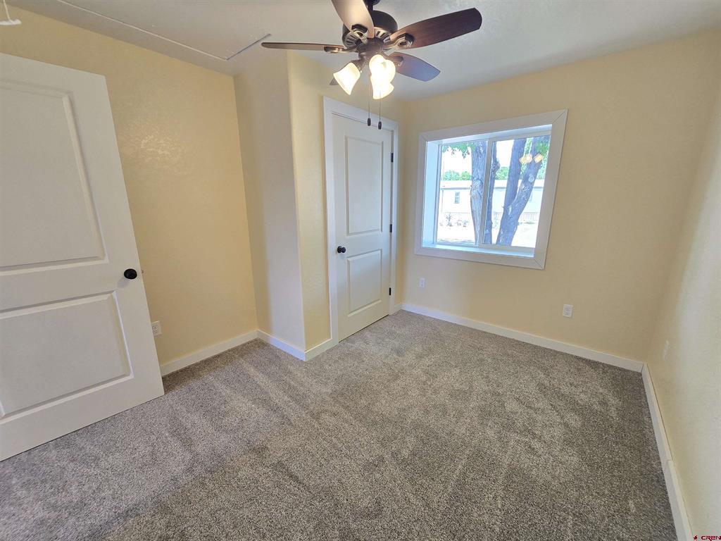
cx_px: 360
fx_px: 271
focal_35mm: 13
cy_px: 270
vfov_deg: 89.9
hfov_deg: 106.2
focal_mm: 2.2
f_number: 2.2
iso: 125
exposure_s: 1/60
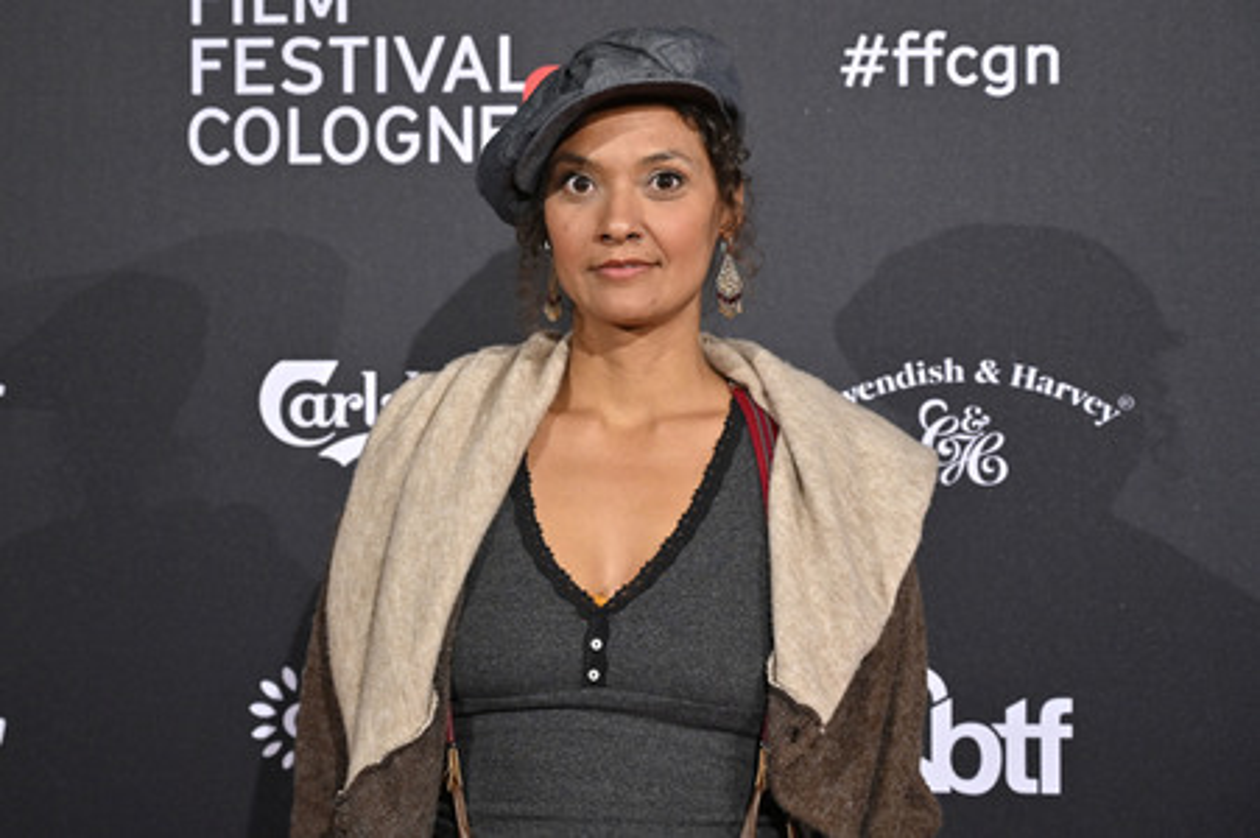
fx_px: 2133
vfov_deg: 22.2
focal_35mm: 61
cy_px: 419
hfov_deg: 32.9
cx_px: 630
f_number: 4
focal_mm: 61
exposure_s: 1/200
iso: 1000
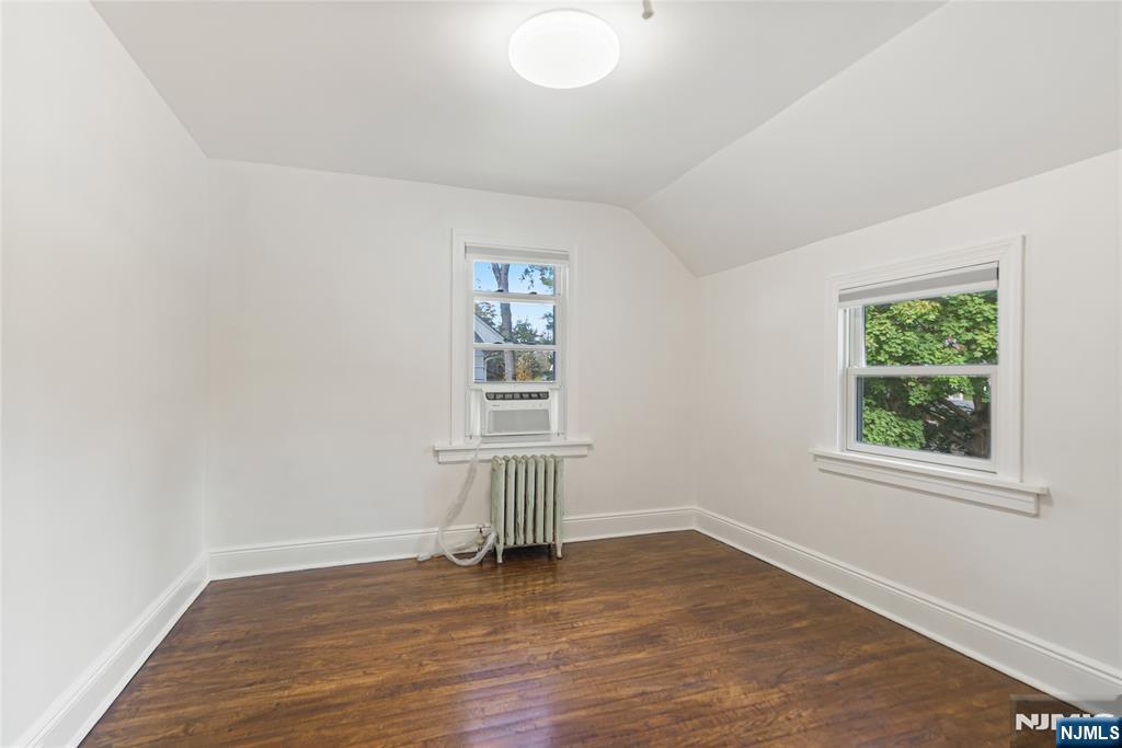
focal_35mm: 16
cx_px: 561
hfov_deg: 96.7
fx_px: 499
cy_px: 374
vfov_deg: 73.8
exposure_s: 1/1.25
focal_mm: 16
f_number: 8
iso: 100
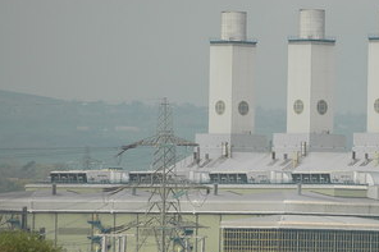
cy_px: 194
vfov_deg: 2.8
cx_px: 364
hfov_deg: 4.2
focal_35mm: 486
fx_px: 5113
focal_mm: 150
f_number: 5.3
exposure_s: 1/2000
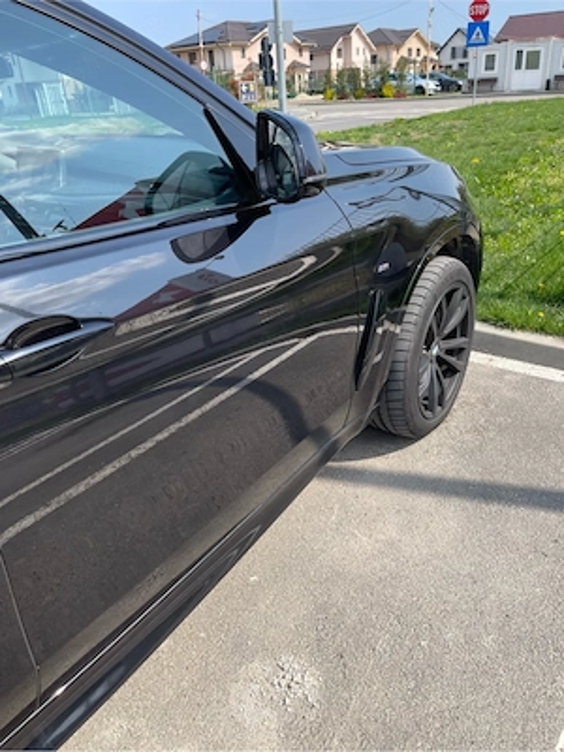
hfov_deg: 54.9
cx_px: 282
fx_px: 543
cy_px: 376
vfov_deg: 69.4
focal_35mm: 25
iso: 32
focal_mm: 5.1
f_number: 1.6
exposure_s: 1/1883
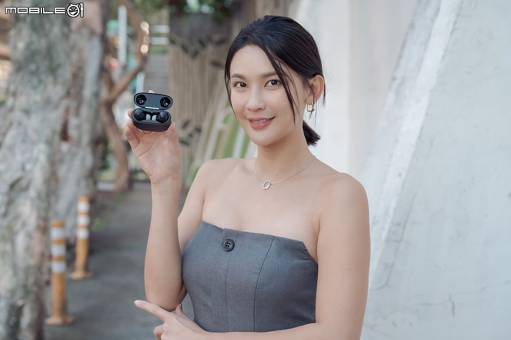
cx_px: 256
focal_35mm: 55
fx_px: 780
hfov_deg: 36.3
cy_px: 170
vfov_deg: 24.6
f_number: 4
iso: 400
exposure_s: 1/60
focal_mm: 55
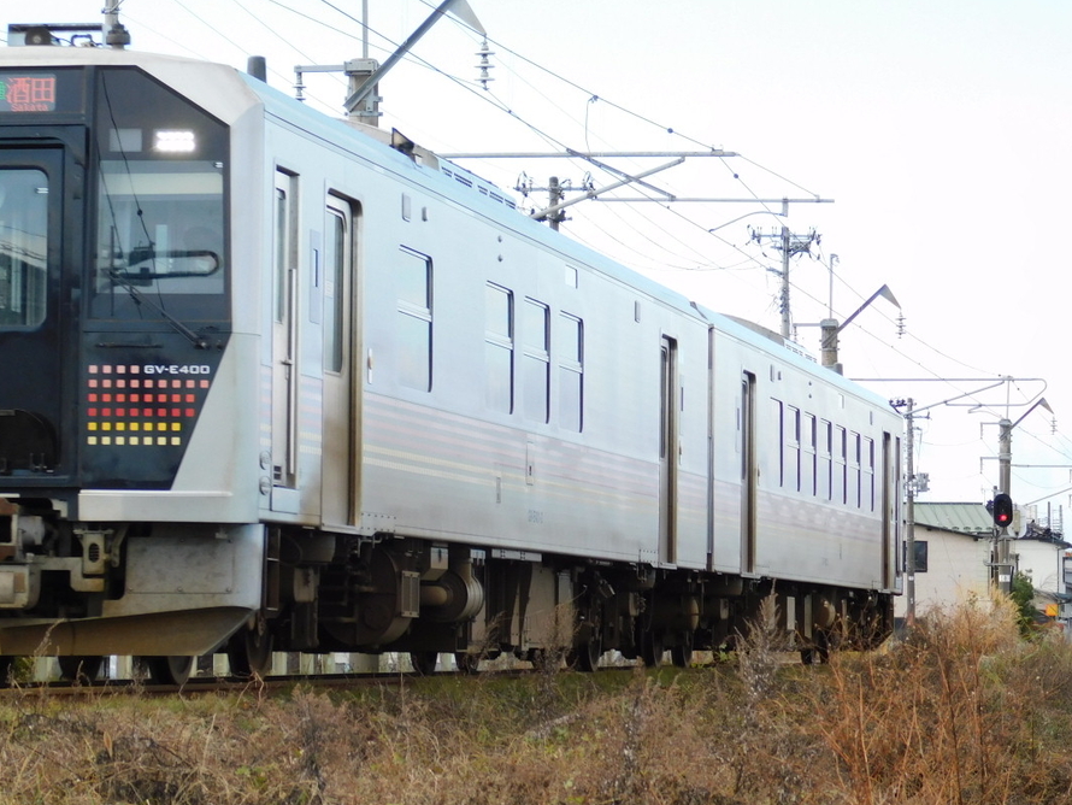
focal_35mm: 155
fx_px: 4801
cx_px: 371
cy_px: 354
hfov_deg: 12.7
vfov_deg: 9.6
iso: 125
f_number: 4.8
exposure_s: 1/250
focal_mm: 20.3
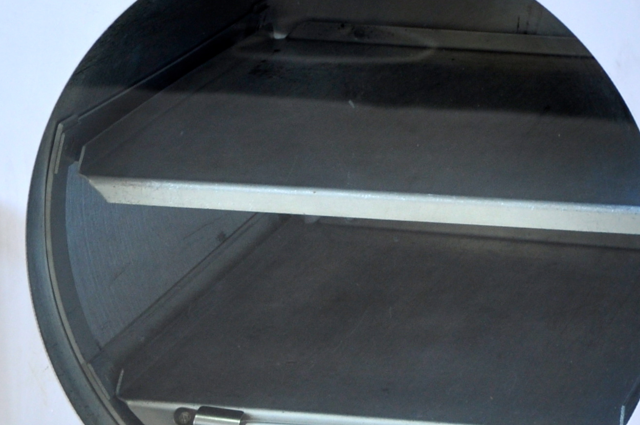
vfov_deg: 7.7
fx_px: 3142
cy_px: 210
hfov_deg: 11.6
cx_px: 301
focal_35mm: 177
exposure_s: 1/13
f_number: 5.6
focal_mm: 40
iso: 200
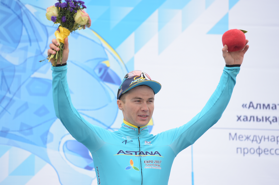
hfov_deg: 11.1
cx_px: 140
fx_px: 1432
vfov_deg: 7.4
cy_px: 92
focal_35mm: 185
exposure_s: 1/800
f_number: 3.5
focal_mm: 185
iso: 500
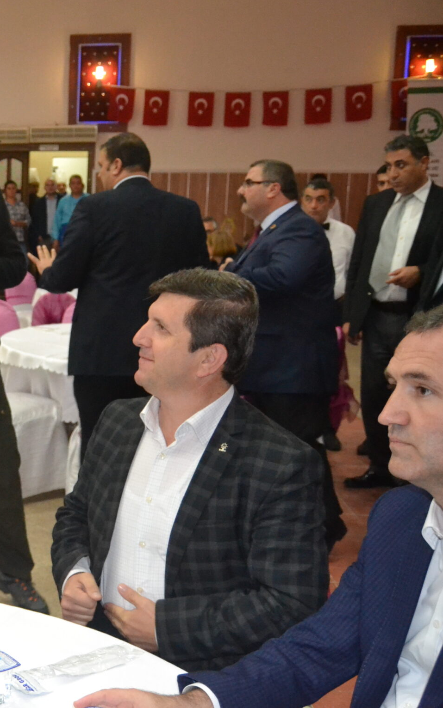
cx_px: -148
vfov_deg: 43.5
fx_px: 889
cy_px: 367
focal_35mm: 46
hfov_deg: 24.2
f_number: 3.5
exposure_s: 1/60
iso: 3200
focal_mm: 18
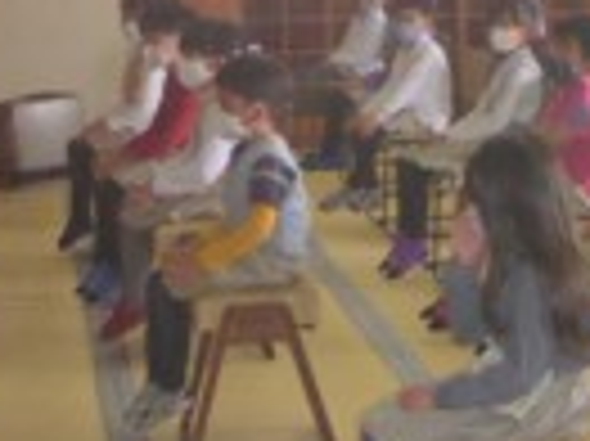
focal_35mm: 131
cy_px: 230
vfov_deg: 11.3
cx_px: 721
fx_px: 2231
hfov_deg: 14.6
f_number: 4.5
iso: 1000
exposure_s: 1/60
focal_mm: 8.4
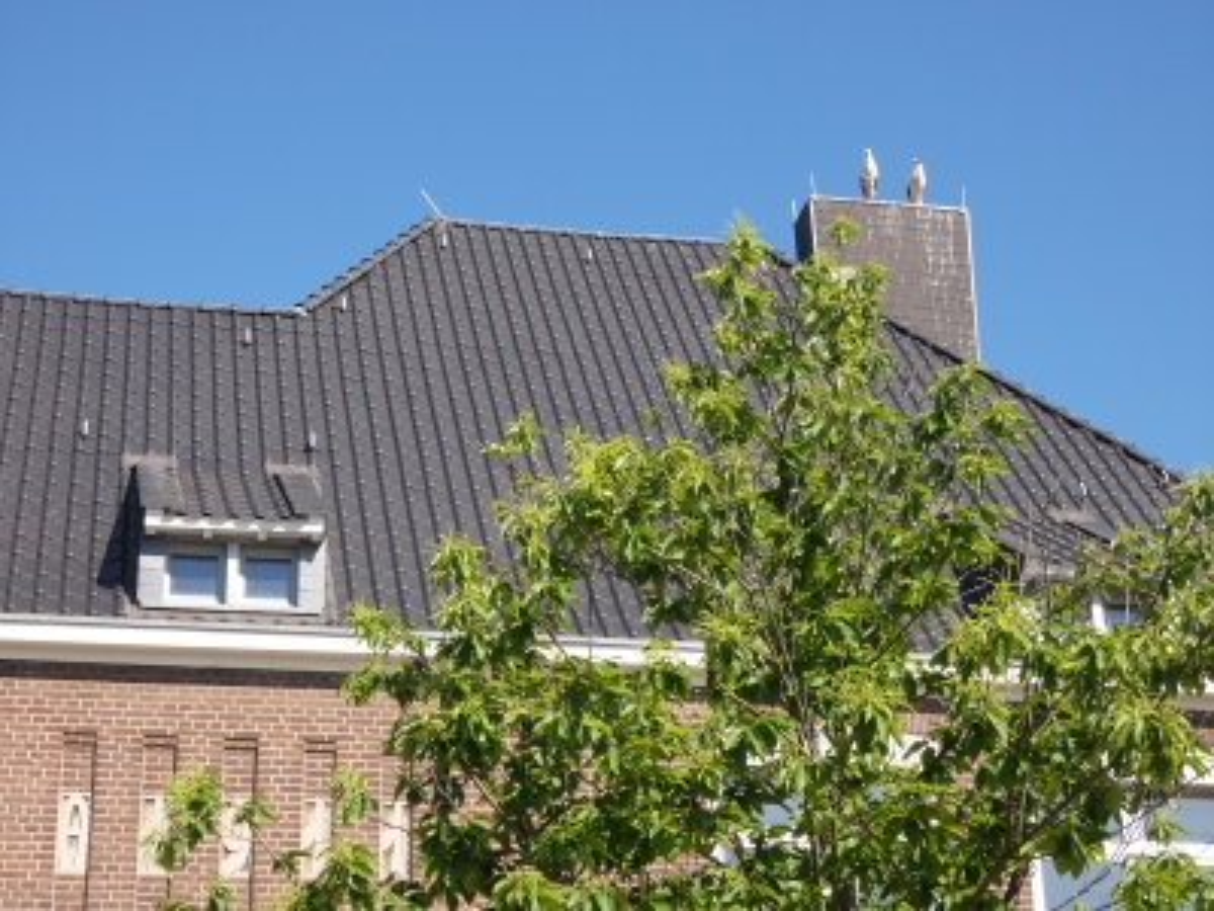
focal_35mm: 72
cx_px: 607
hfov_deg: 27.0
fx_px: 2525
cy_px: 456
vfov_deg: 20.4
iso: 80
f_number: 6.3
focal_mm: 12.9
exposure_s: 1/160
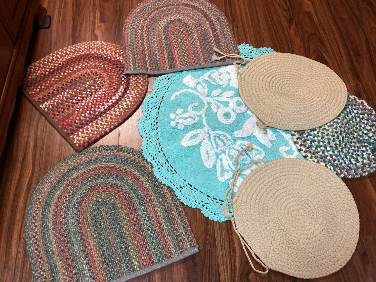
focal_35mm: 31
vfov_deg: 45.4
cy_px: 141
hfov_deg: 58.3
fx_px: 337
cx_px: 188
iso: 250
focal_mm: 3.3
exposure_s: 1/60
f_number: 2.4
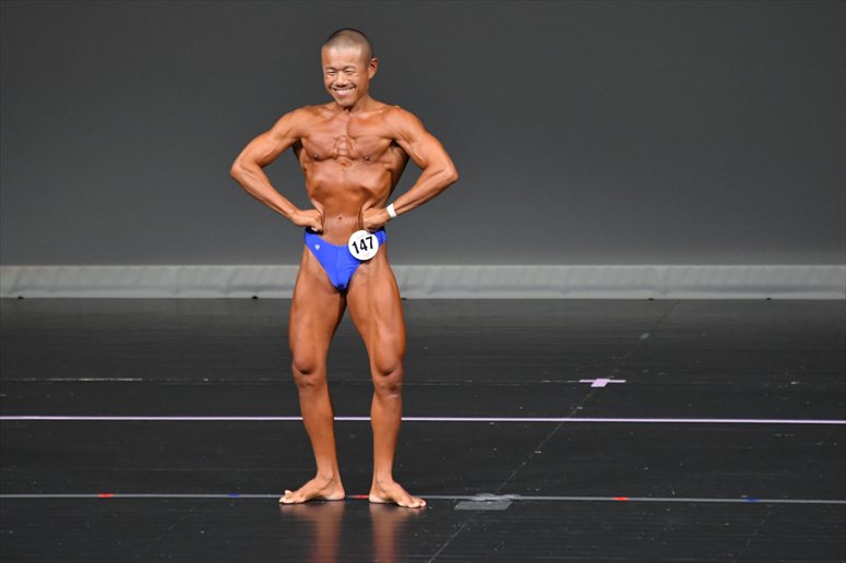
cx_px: 423
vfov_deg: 3.7
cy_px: 282
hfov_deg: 5.5
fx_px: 8808
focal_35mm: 375
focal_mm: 250
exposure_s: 1/400
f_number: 5.6
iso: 4000
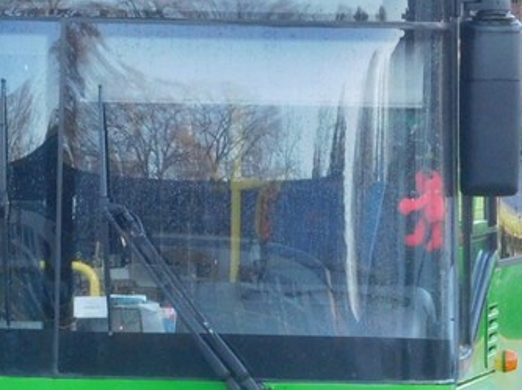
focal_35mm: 487
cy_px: 289
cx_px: 172
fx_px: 7336
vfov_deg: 3.0
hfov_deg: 4.1
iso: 400
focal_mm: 32.1
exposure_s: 1/125
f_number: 5.3
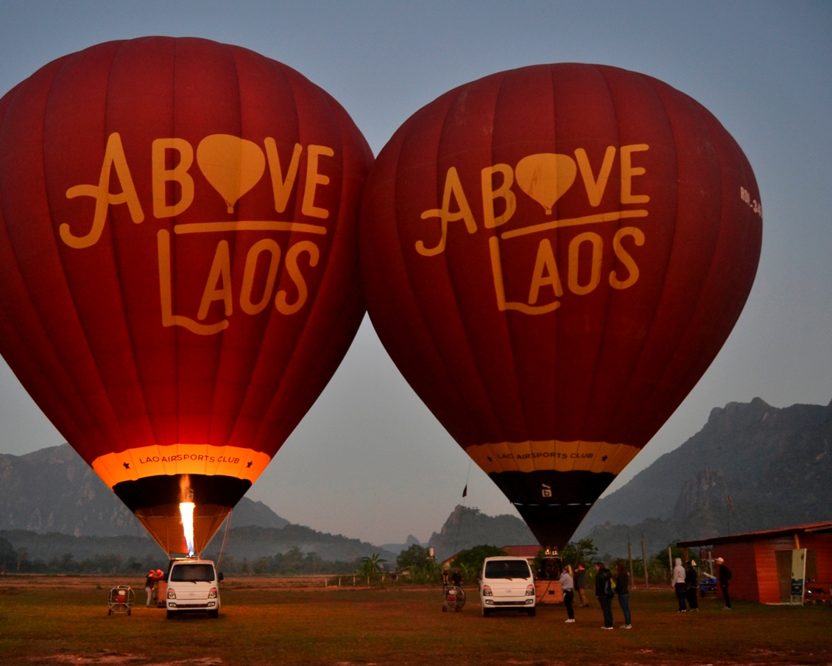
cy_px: 339
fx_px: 763
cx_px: 338
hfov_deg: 56.8
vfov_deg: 47.1
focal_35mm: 31
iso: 800
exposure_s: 1/25
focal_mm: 18
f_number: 3.5
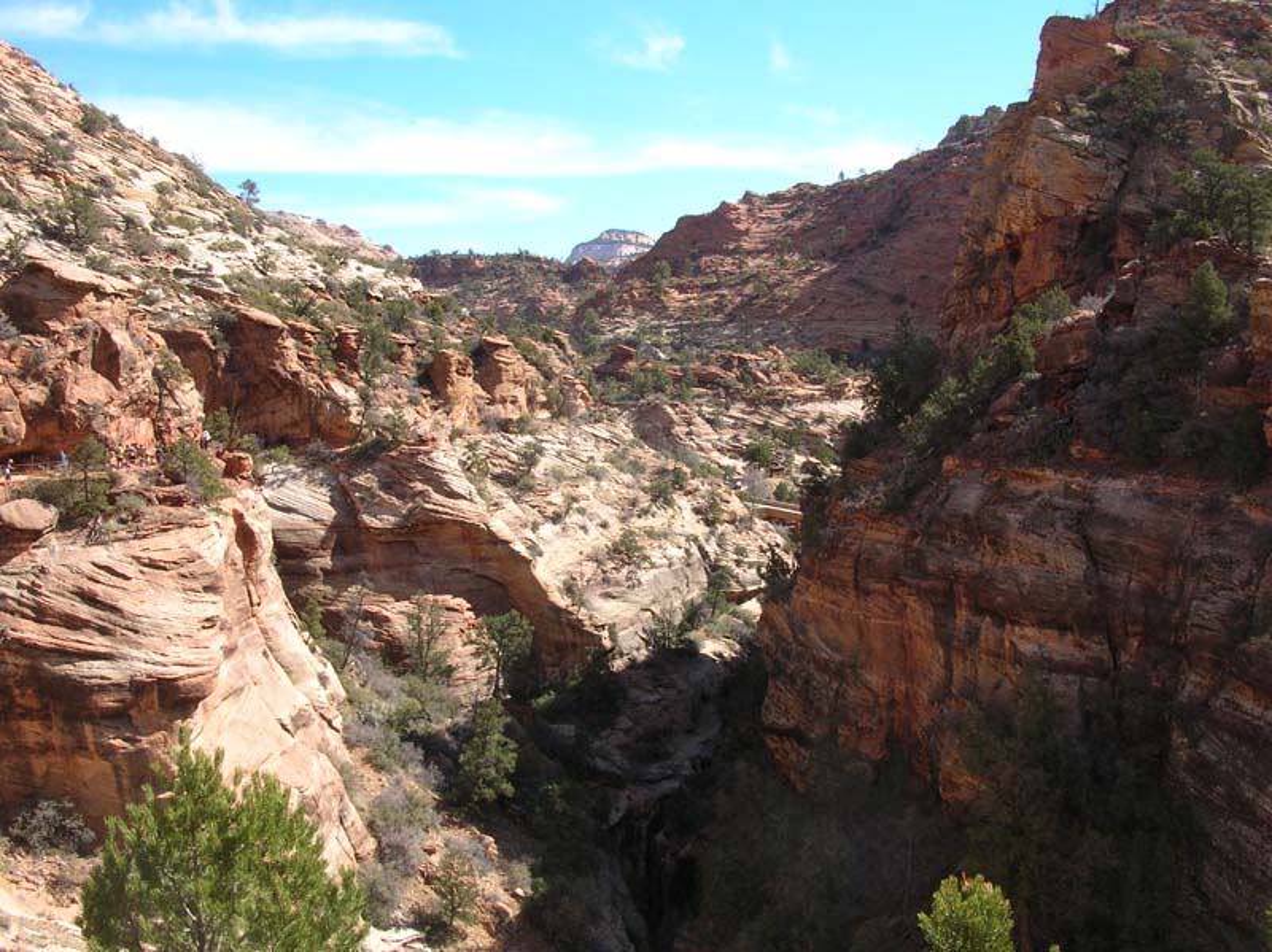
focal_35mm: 35
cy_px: 476
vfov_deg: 40.7
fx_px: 1285
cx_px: 636
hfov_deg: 52.7
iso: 50
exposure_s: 1/142
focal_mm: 5.8
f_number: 5.6
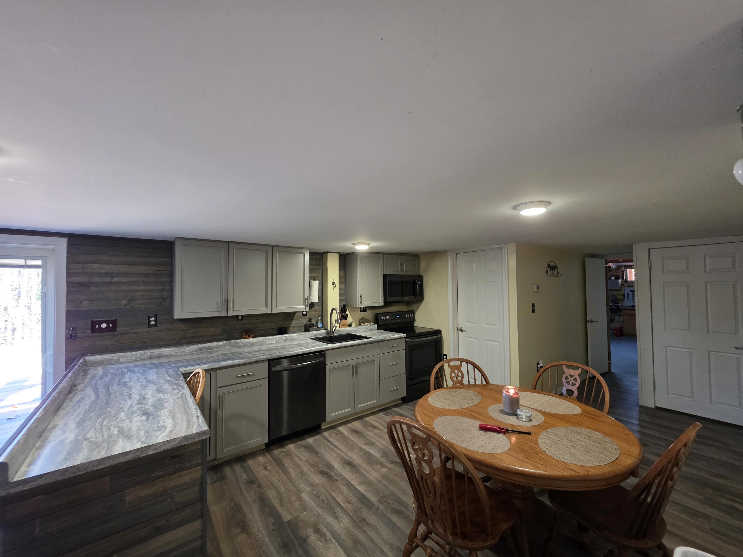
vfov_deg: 89.9
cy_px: 278
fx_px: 279
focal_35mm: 13
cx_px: 372
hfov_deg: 106.2
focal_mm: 2.2
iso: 400
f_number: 1.9
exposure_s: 1/60
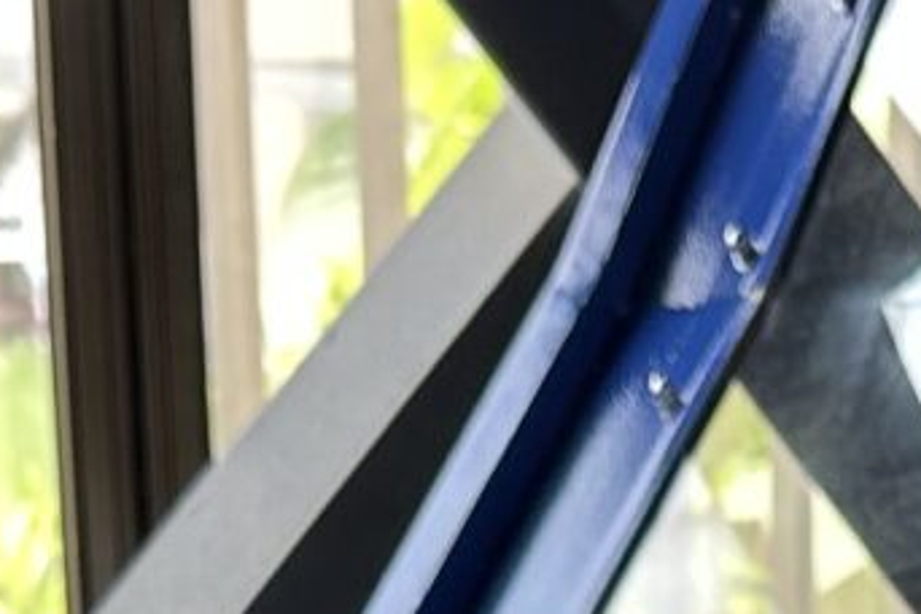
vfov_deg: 6.4
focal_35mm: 187
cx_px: 994
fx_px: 4784
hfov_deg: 10.9
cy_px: 2152
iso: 80
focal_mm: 6.86
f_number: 1.78
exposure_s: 1/120
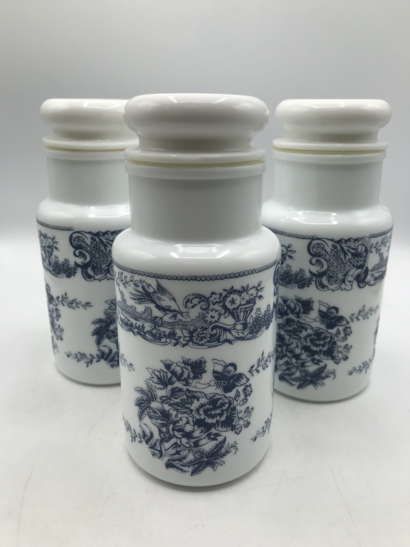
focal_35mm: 28
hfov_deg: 49.7
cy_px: 274
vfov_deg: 63.4
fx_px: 442
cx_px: 205
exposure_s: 1/879
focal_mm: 3.99
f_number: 1.8
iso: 20
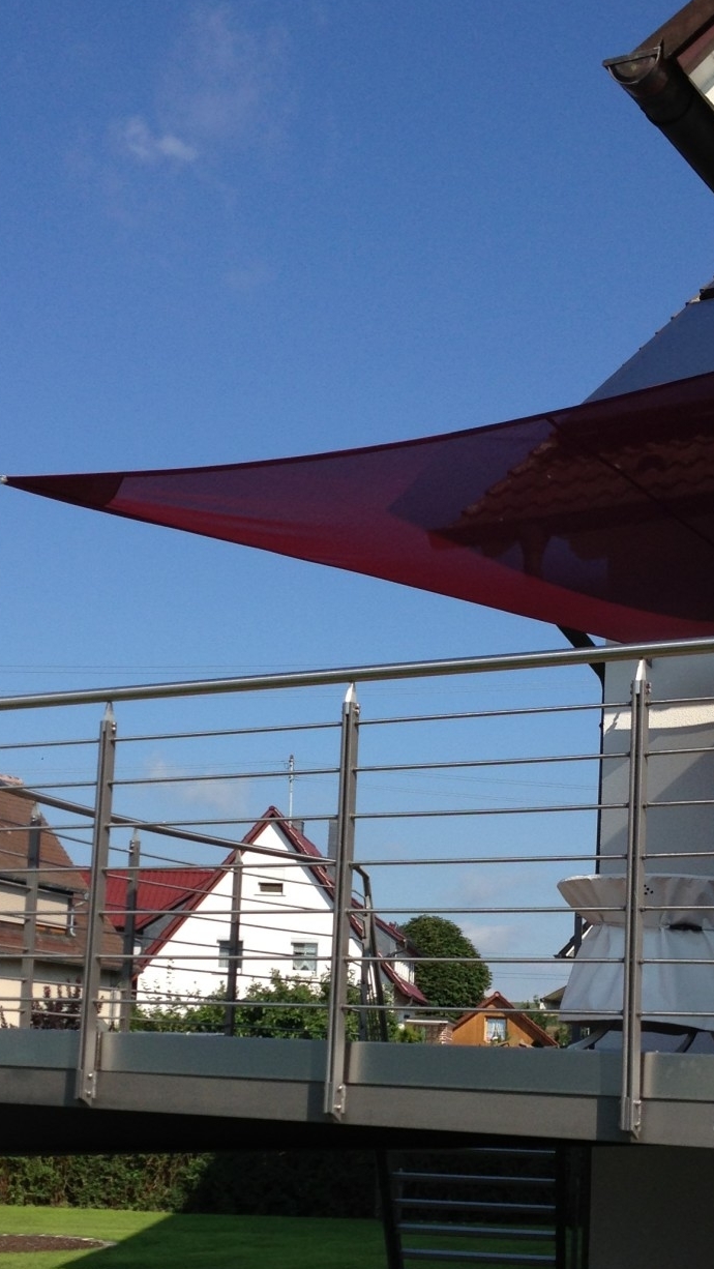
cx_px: 391
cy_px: 847
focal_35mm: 57
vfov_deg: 36.2
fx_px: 1918
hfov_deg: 21.1
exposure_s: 1/1695
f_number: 2.4
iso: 50
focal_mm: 4.13
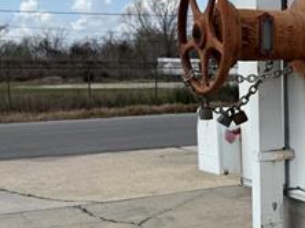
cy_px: 166
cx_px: 328
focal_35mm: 75
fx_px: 660
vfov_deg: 19.5
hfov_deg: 24.4
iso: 50
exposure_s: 1/3831
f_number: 1.6
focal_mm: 5.96
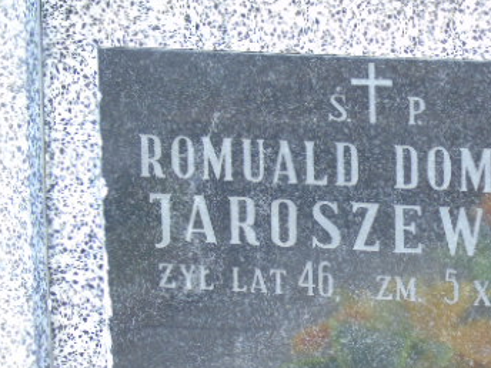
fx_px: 3277
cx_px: 360
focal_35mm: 231
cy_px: 203
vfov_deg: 6.4
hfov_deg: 8.6
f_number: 4.6
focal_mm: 22
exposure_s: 1/30
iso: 100
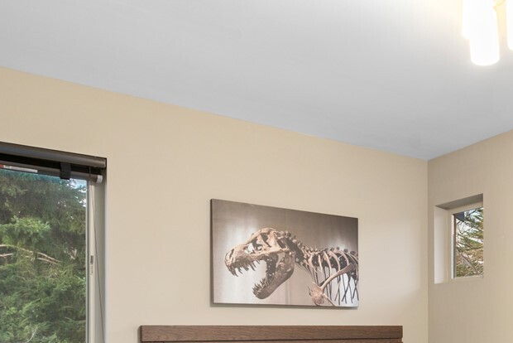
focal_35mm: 41
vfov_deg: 30.9
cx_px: 510
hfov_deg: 41.4
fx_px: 584
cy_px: 322
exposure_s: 1/1.67
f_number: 7.1
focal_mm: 15
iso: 640
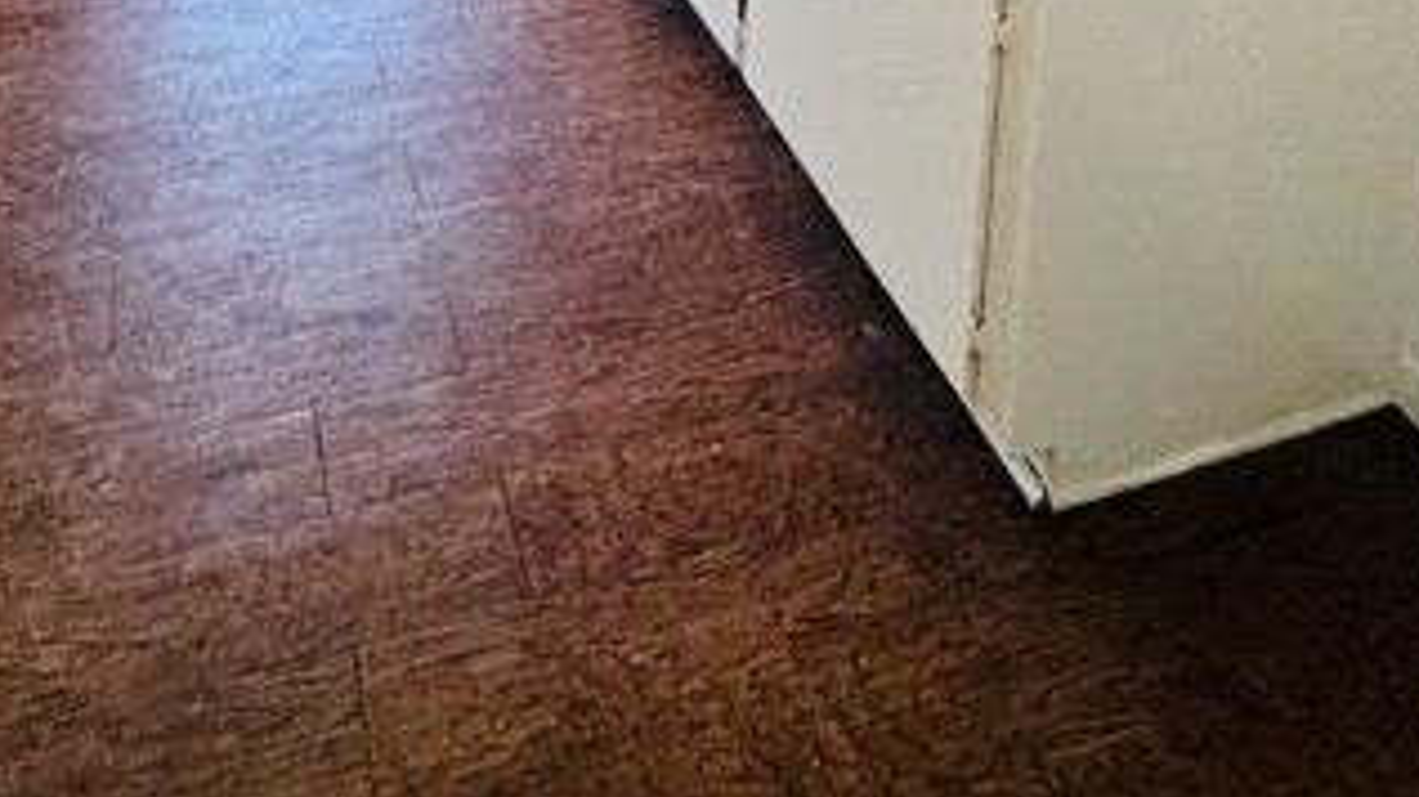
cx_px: 551
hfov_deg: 53.6
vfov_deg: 21.3
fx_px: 1392
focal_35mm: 37
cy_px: -631
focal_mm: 2.22
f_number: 2.2
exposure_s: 1/120
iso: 80
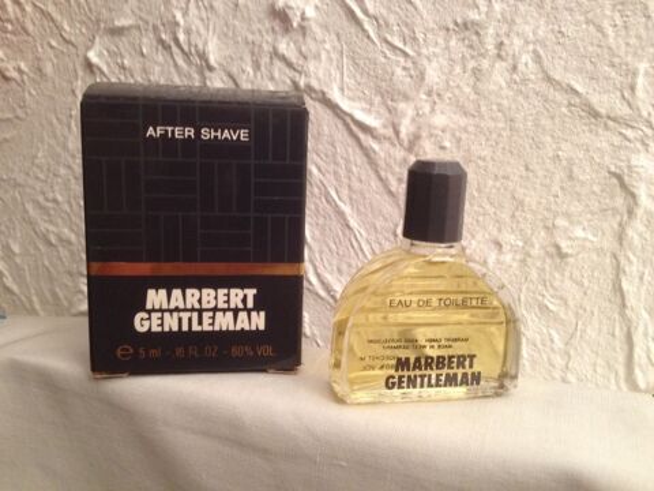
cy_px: 246
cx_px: 327
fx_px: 661
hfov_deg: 52.6
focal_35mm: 35
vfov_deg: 40.7
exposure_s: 1/20
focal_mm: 4.28
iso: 160
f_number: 2.4
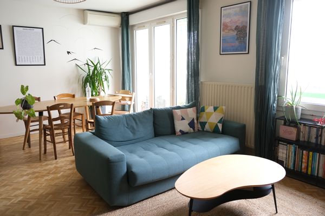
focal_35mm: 27
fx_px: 244
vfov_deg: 47.9
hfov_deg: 67.4
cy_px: 108
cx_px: 162
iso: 200
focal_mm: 18
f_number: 2.8
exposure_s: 1/26
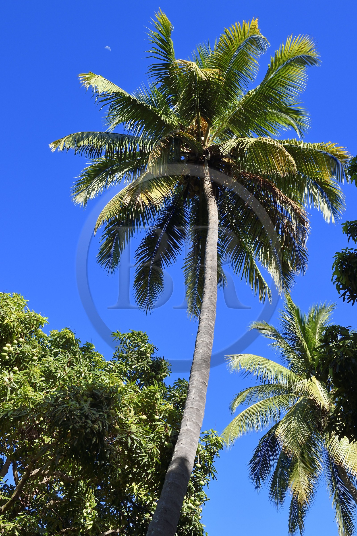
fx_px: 685
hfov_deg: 29.2
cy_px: 268
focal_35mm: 46
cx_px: 178
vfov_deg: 42.8
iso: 400
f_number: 11
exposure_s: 1/250
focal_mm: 46
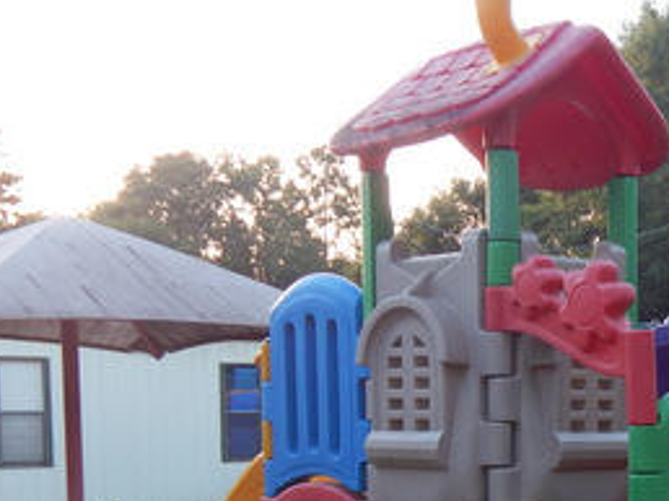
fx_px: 1487
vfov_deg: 18.4
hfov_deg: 24.4
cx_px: 646
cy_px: 558
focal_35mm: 77
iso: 125
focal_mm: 5.6
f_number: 3.2
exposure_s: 1/80
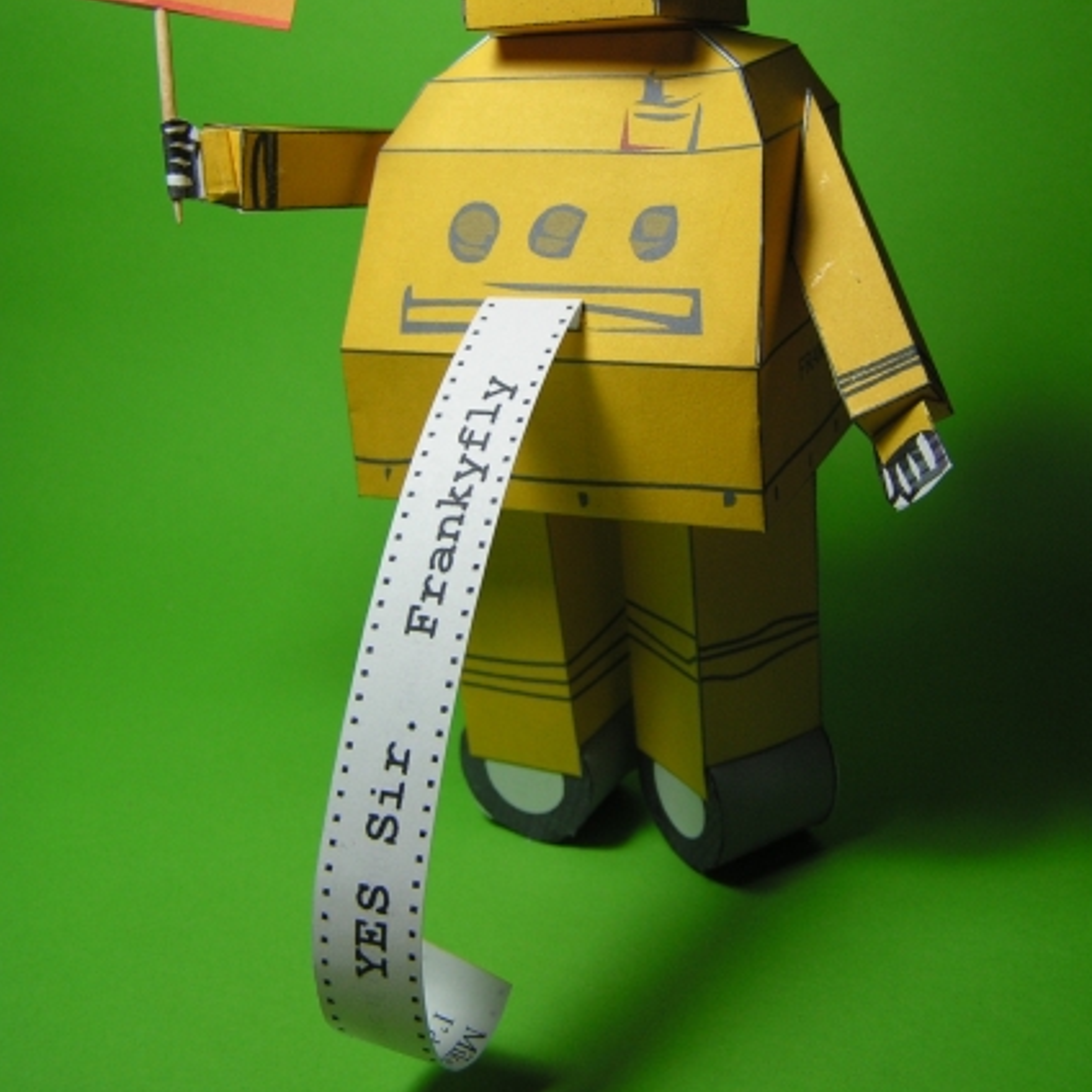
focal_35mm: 45
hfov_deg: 37.6
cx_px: 546
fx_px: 1606
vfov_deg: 37.2
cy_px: 366
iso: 50
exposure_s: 1/60
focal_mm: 6.3
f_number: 2.8
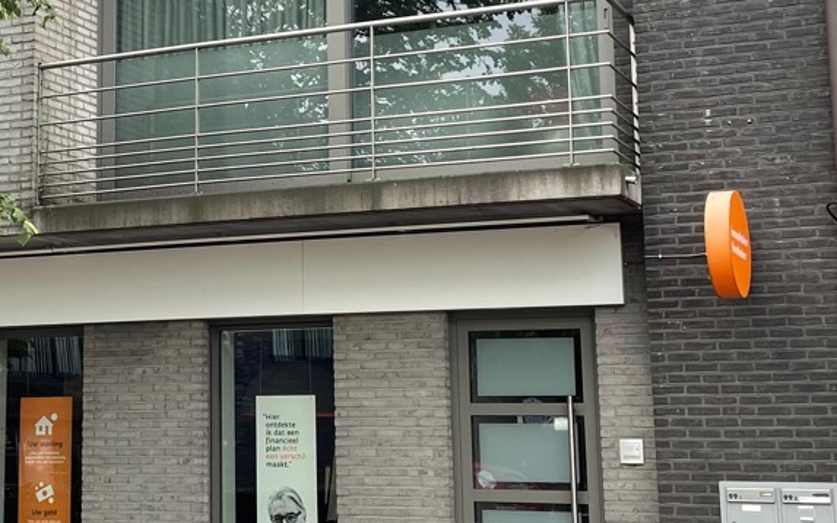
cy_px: 137
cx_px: 142
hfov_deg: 26.2
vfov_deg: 16.9
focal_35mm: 77
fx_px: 1756
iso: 32
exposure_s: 1/291
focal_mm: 4.2
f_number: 1.6
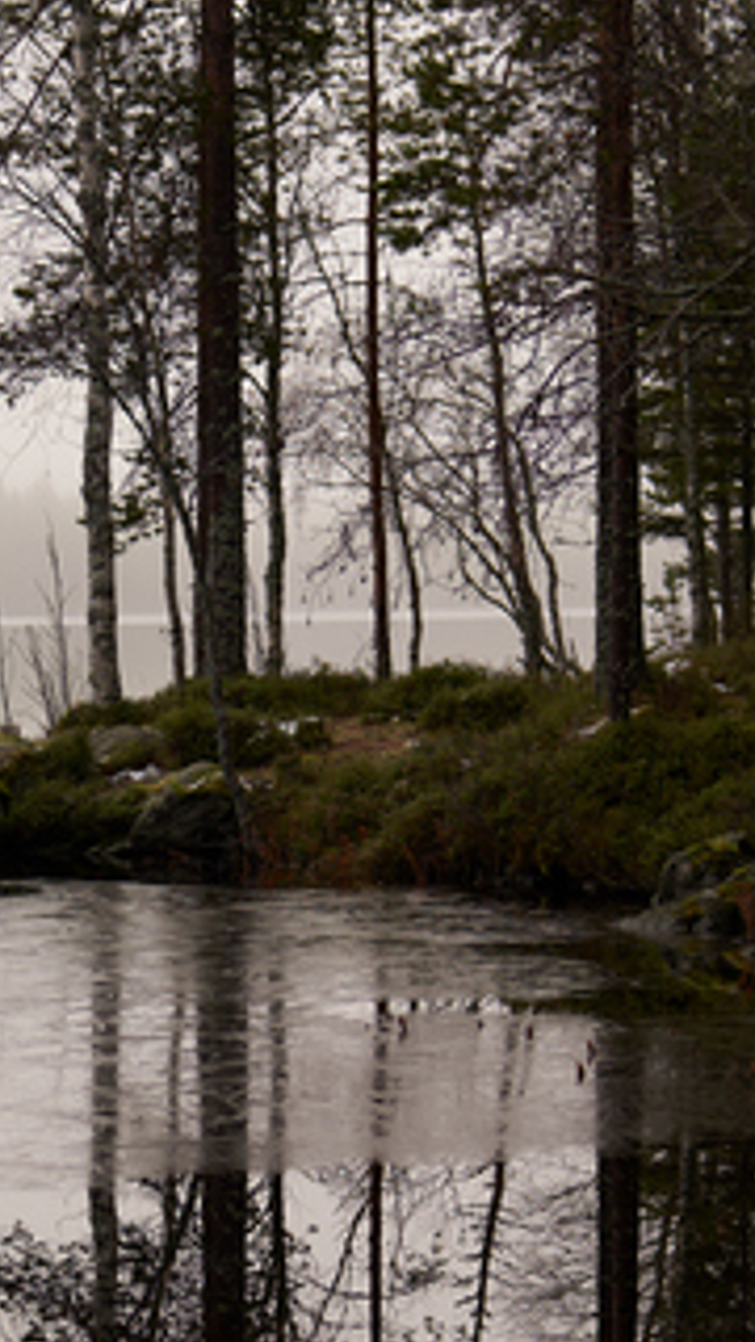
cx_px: -84
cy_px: 1057
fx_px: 5588
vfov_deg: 13.6
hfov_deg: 7.7
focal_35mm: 157
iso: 100
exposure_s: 1/160
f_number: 2.8
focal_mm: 50
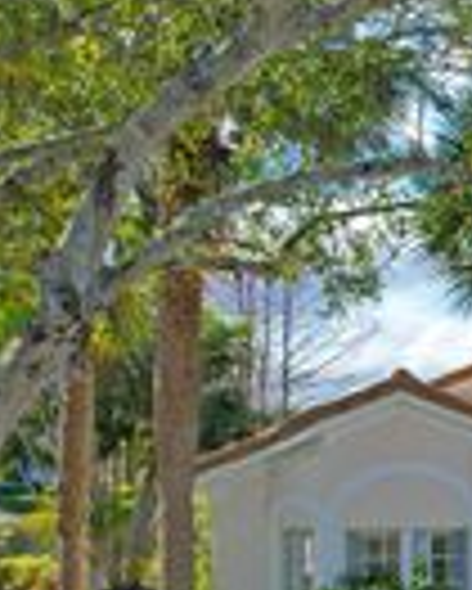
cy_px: 441
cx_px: 940
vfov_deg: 23.9
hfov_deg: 15.5
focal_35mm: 79
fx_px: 1378
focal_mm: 8.38
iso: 130
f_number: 2.8
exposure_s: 1/1600
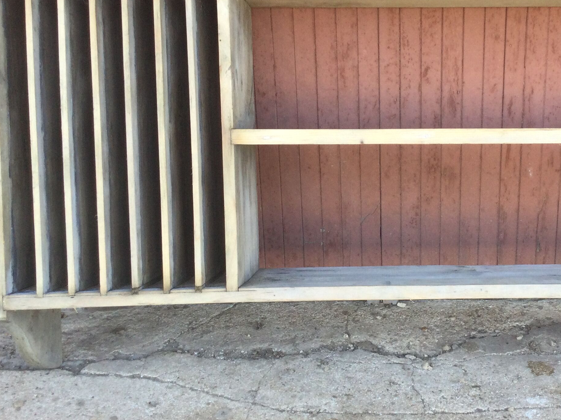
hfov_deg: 34.4
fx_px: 891
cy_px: 159
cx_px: 406
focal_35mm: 55
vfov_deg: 26.5
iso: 32
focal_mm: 3.3
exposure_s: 1/50
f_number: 2.4
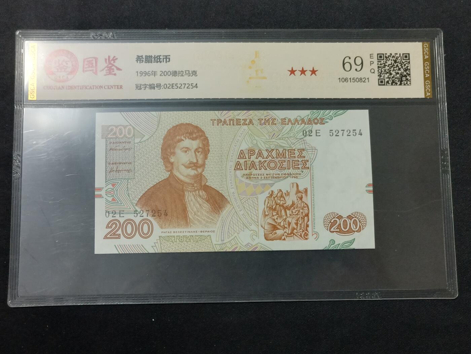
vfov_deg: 34.3
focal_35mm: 42
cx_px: 236
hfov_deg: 44.8
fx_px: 571
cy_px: 177
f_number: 1.8
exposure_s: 1/30
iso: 851
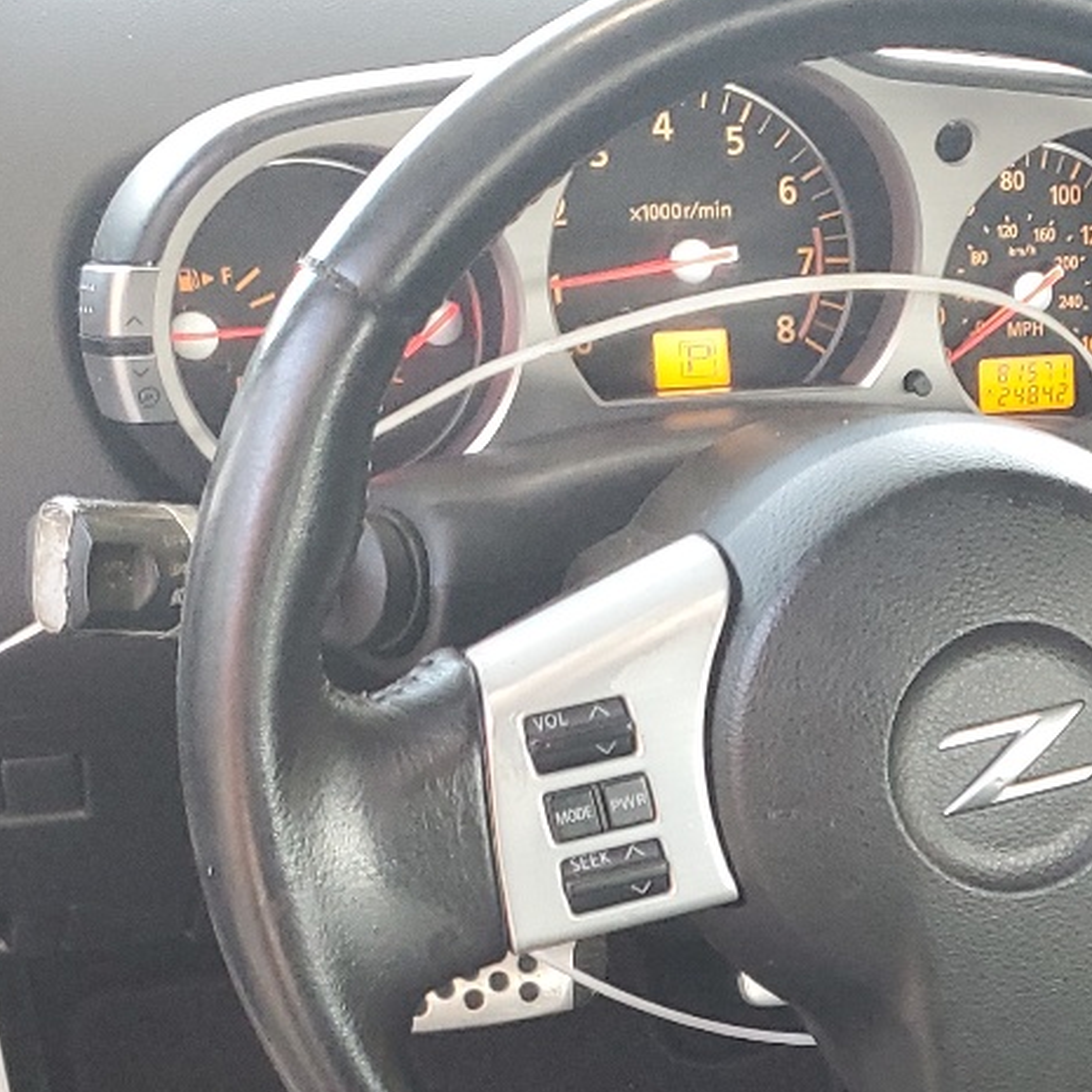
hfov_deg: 20.0
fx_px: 2820
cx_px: 1454
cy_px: 1186
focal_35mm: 79
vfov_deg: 20.9
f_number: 1.5
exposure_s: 1/60.2
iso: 139
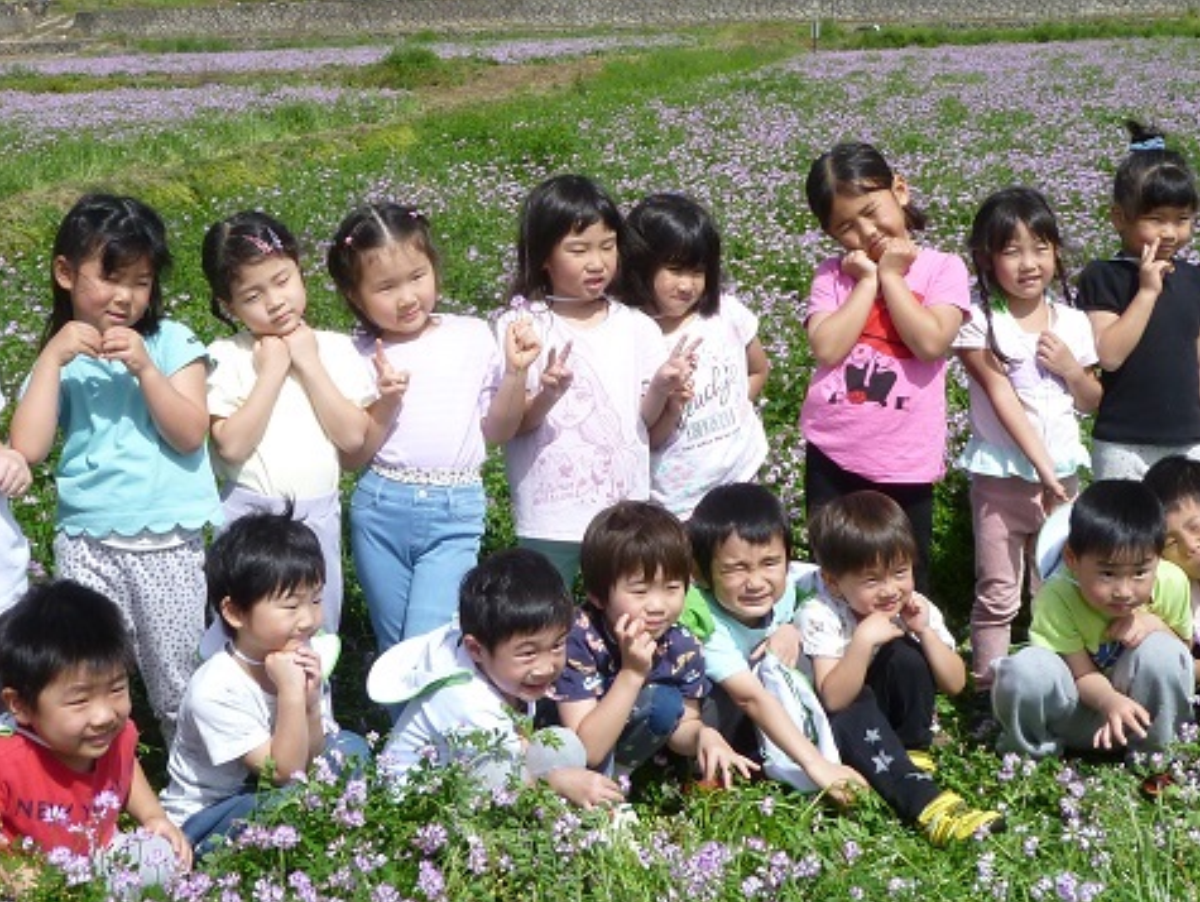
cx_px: 523
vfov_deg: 24.0
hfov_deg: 31.6
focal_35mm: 61
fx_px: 2116
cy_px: 313
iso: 80
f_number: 4.5
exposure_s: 1/500
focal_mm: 5.2
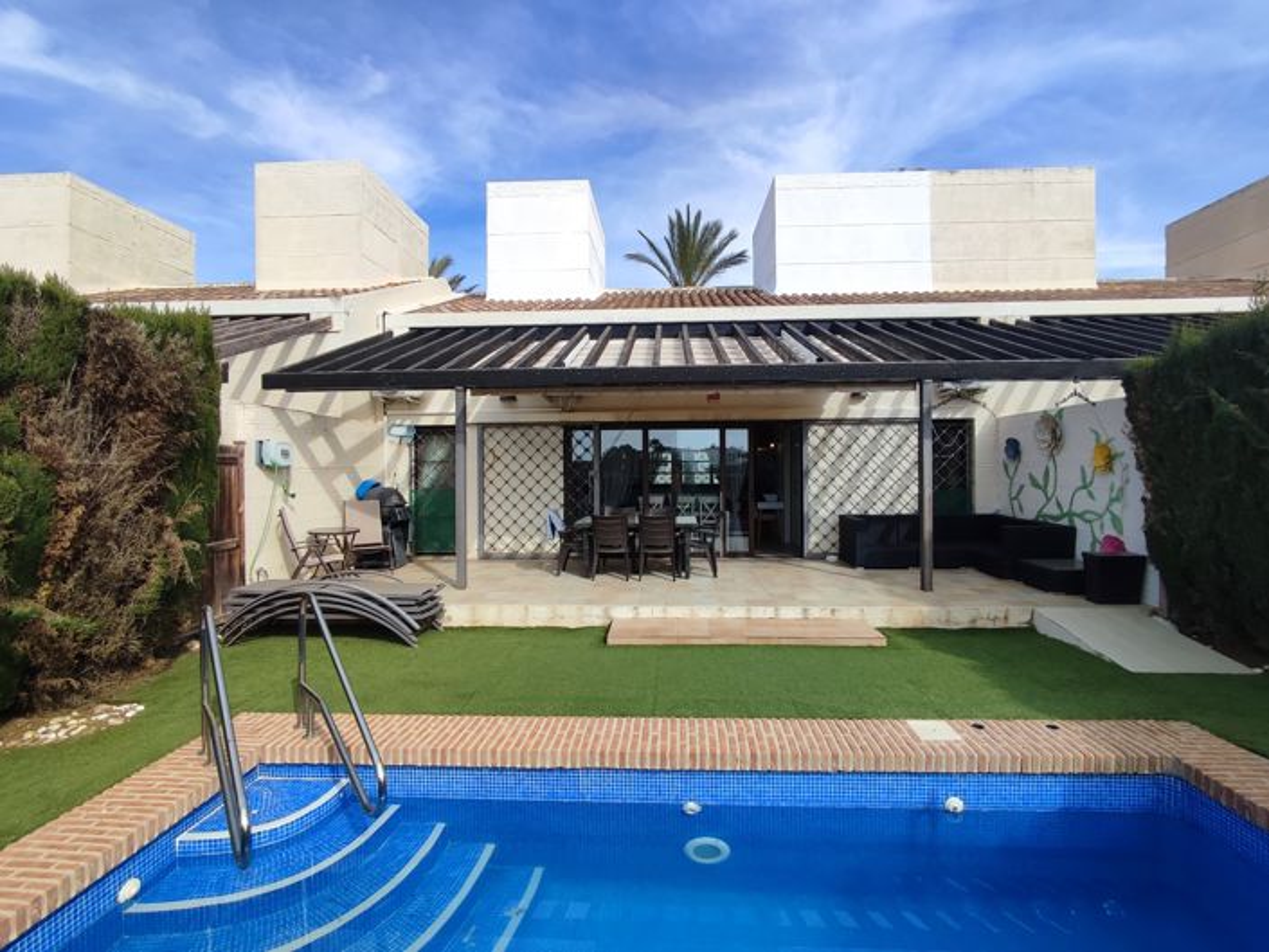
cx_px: 634
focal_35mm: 16
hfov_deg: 94.5
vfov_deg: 78.1
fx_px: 587
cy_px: 476
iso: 50
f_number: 2.2
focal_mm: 1.65
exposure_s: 1/968
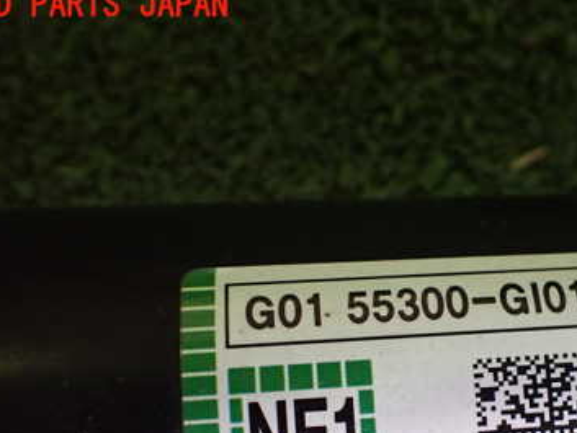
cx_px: 422
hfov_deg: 36.7
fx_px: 850
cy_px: 353
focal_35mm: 51
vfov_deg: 27.9
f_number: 2.3
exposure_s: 1/125
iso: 640
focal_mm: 5.4
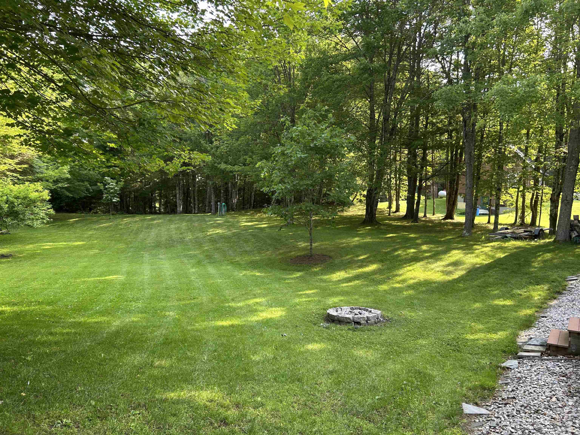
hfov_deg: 67.3
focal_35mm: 26
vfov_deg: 53.1
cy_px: 218
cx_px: 290
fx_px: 436
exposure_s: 1/144
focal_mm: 5.7
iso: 32
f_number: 1.5
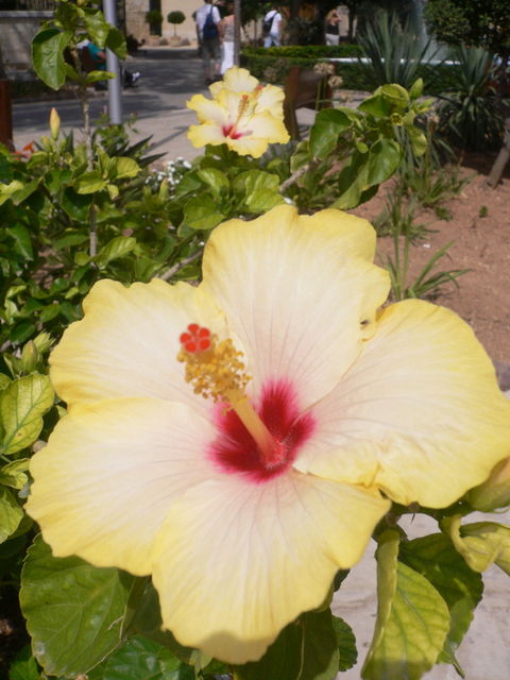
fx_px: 688
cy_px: 340
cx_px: 255
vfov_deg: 52.6
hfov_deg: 40.7
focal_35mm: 35
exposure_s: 1/640
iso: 80
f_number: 5.6
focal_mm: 5.8
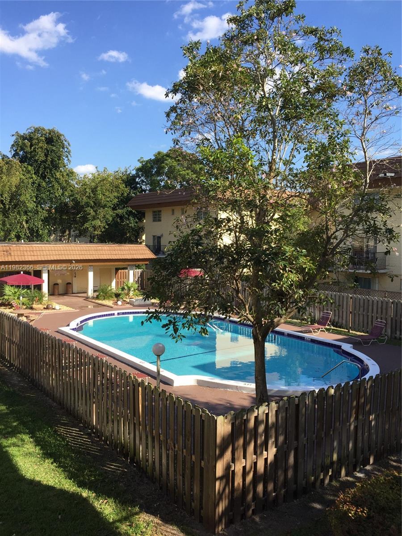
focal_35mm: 29
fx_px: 449
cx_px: 201
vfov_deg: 61.7
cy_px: 268
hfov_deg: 48.2
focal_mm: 4.15
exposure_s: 1/1163
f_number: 2.2
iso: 32
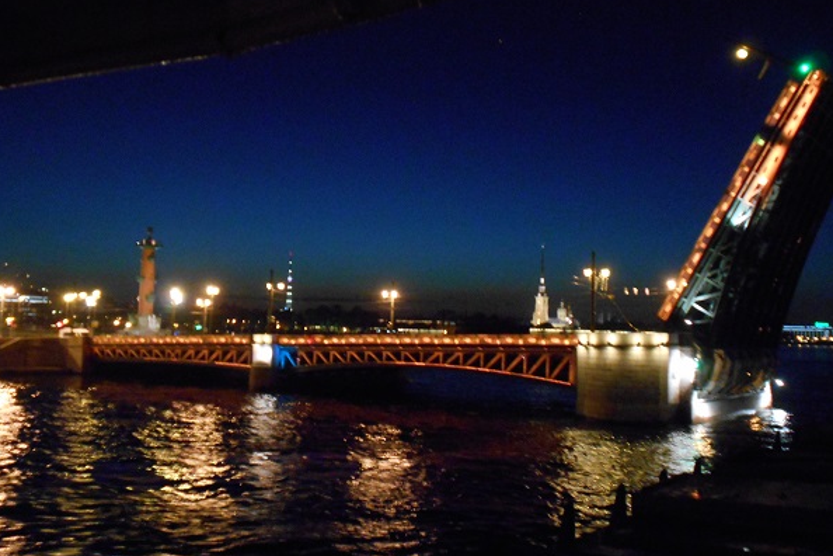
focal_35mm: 41
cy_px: 256
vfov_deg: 32.6
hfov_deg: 47.4
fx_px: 949
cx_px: 416
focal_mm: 6.7
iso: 800
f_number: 3.9
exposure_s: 1/10
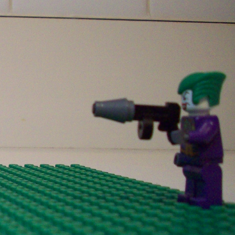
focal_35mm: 102
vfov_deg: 17.1
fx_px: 783
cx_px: -123
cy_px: 125
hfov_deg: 15.6
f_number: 2.8
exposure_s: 1/18.5
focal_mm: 6.2
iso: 160
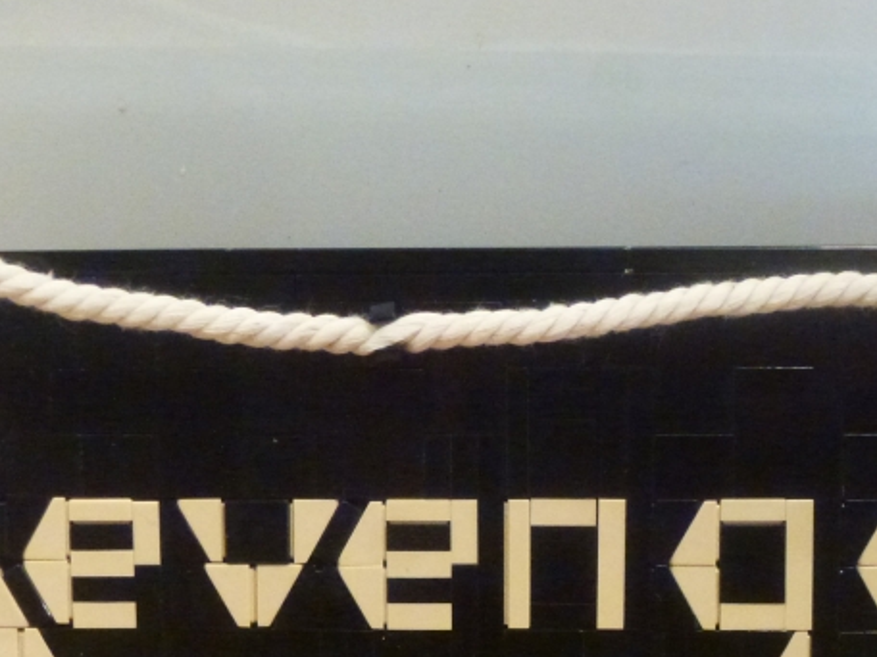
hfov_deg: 22.7
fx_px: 2179
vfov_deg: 17.0
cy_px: 540
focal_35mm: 86
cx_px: 377
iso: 800
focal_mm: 8.7
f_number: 4.1
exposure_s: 1/40
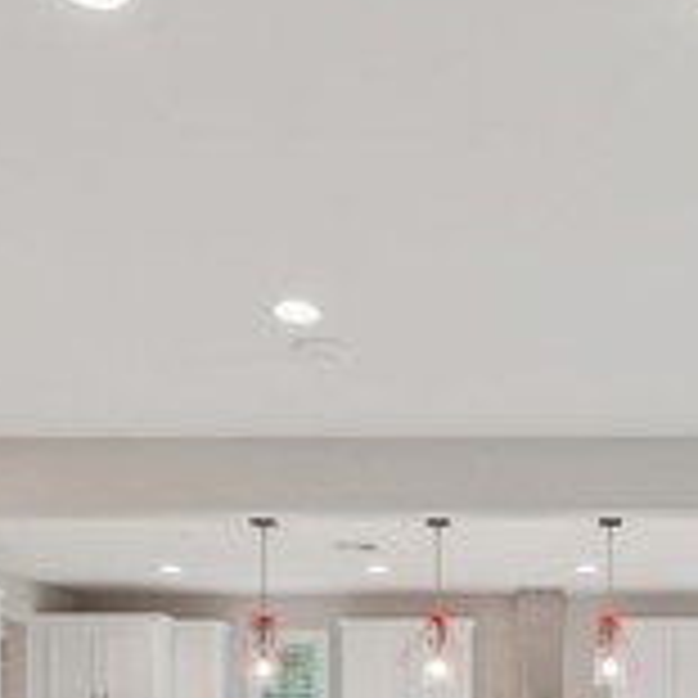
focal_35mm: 49
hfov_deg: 33.1
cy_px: 793
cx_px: 612
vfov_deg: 30.5
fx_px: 1118
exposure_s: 1/15
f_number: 11
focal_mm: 14
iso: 400
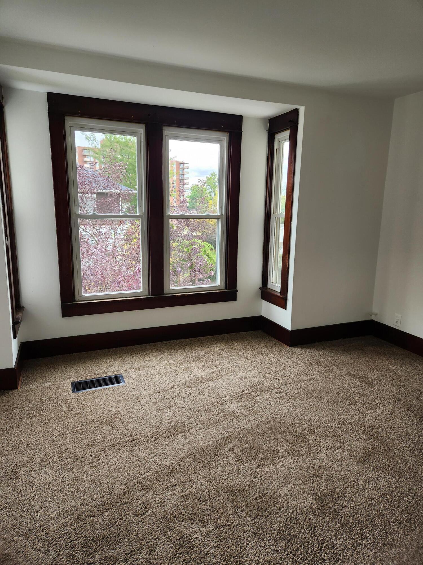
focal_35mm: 23
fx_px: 375
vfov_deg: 73.9
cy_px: 282
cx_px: 212
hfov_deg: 58.9
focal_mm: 5.4
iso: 125
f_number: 1.8
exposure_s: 1/180
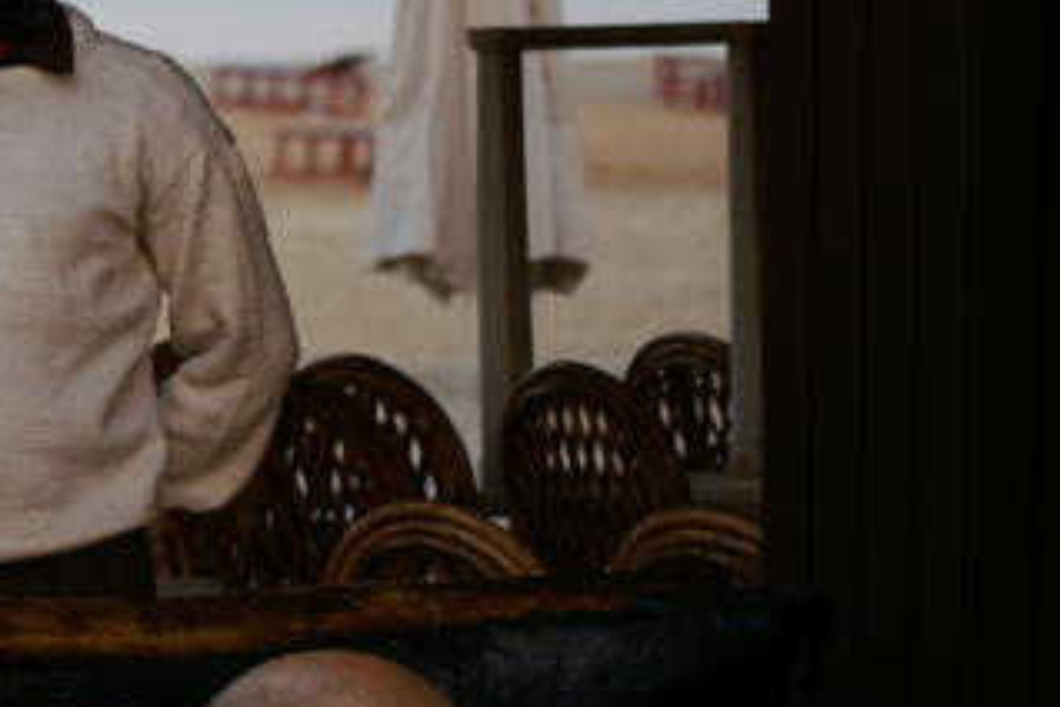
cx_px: 23
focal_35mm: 302
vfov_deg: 4.5
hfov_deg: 6.8
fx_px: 8892
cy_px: 93
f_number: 4.5
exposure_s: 1/250
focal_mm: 100
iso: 400
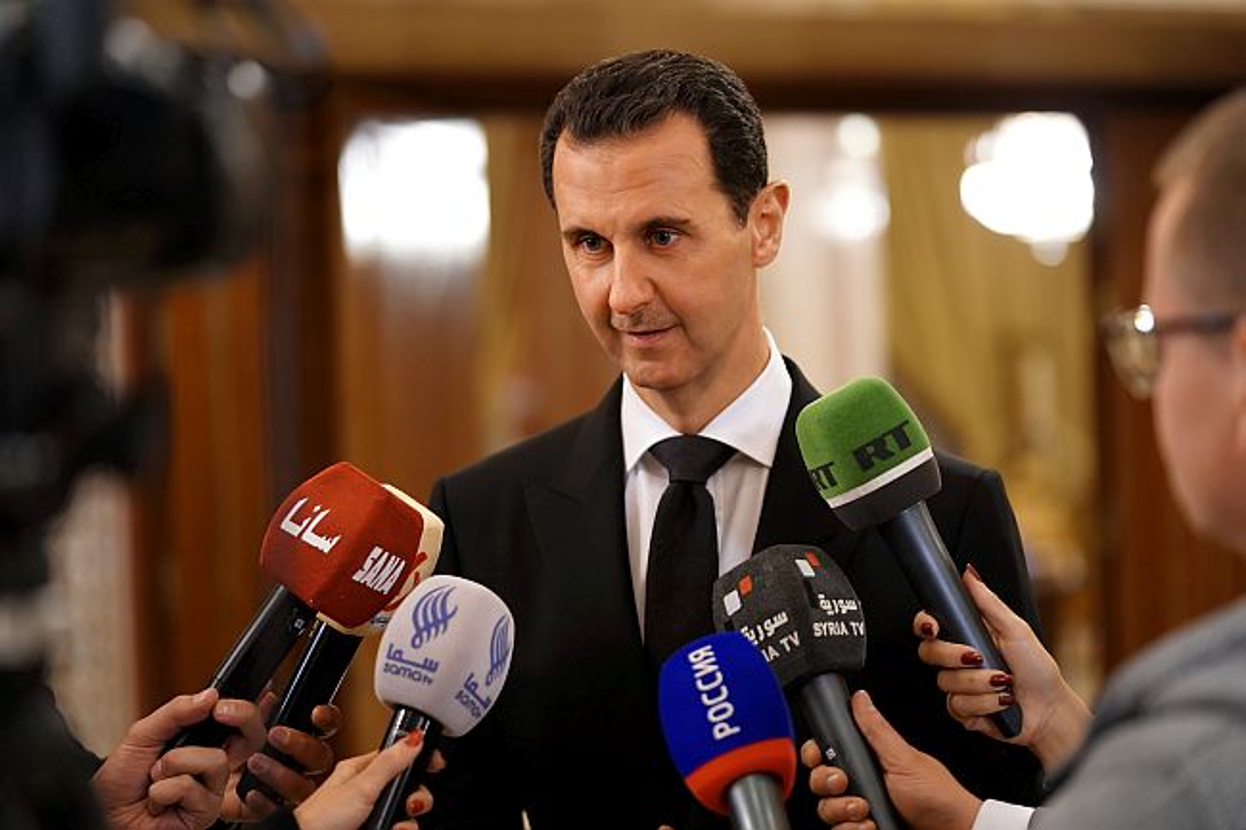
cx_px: 623
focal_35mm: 98
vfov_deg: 14.0
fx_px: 3391
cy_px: 415
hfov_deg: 20.8
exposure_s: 1/160
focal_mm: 98
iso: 2500
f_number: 2.8
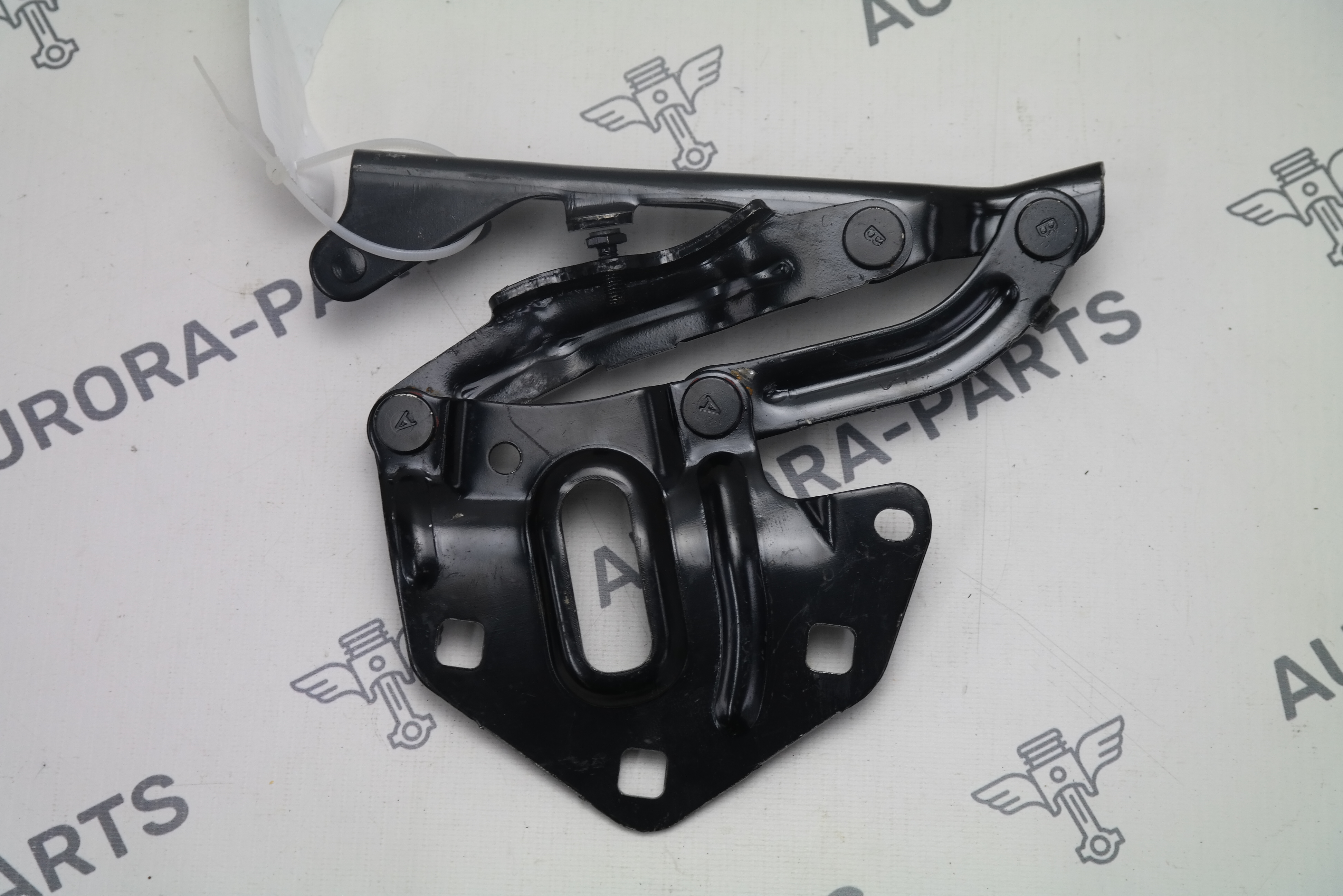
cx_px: 672
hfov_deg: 24.2
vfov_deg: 16.3
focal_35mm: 84
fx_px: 3133
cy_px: 448
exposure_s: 1/80
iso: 400
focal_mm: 55
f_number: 5.6
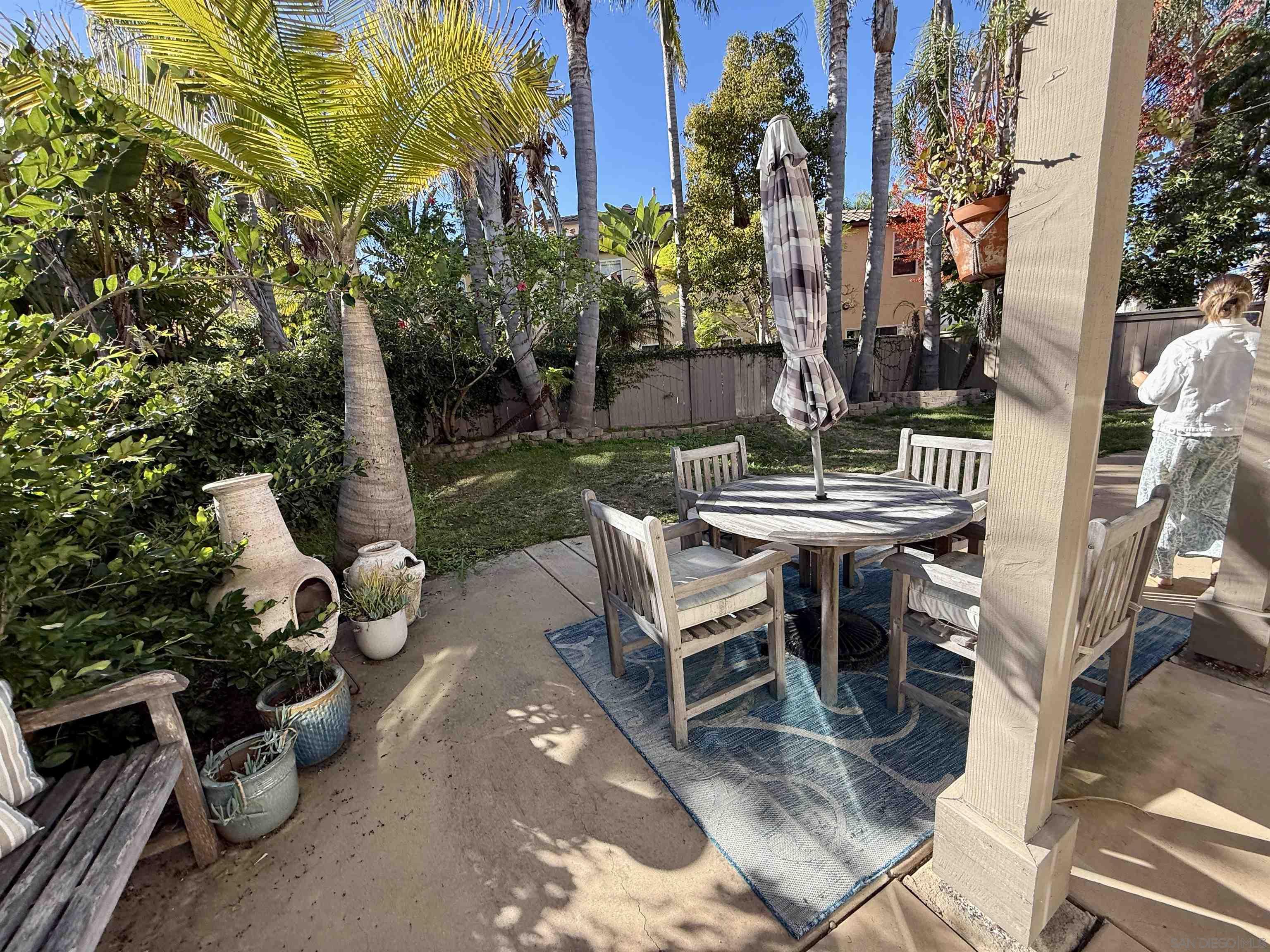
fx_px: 514
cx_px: 635
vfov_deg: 85.7
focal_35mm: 14
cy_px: 476
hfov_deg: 102.1
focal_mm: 2.22
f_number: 2.2
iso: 64
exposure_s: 1/413
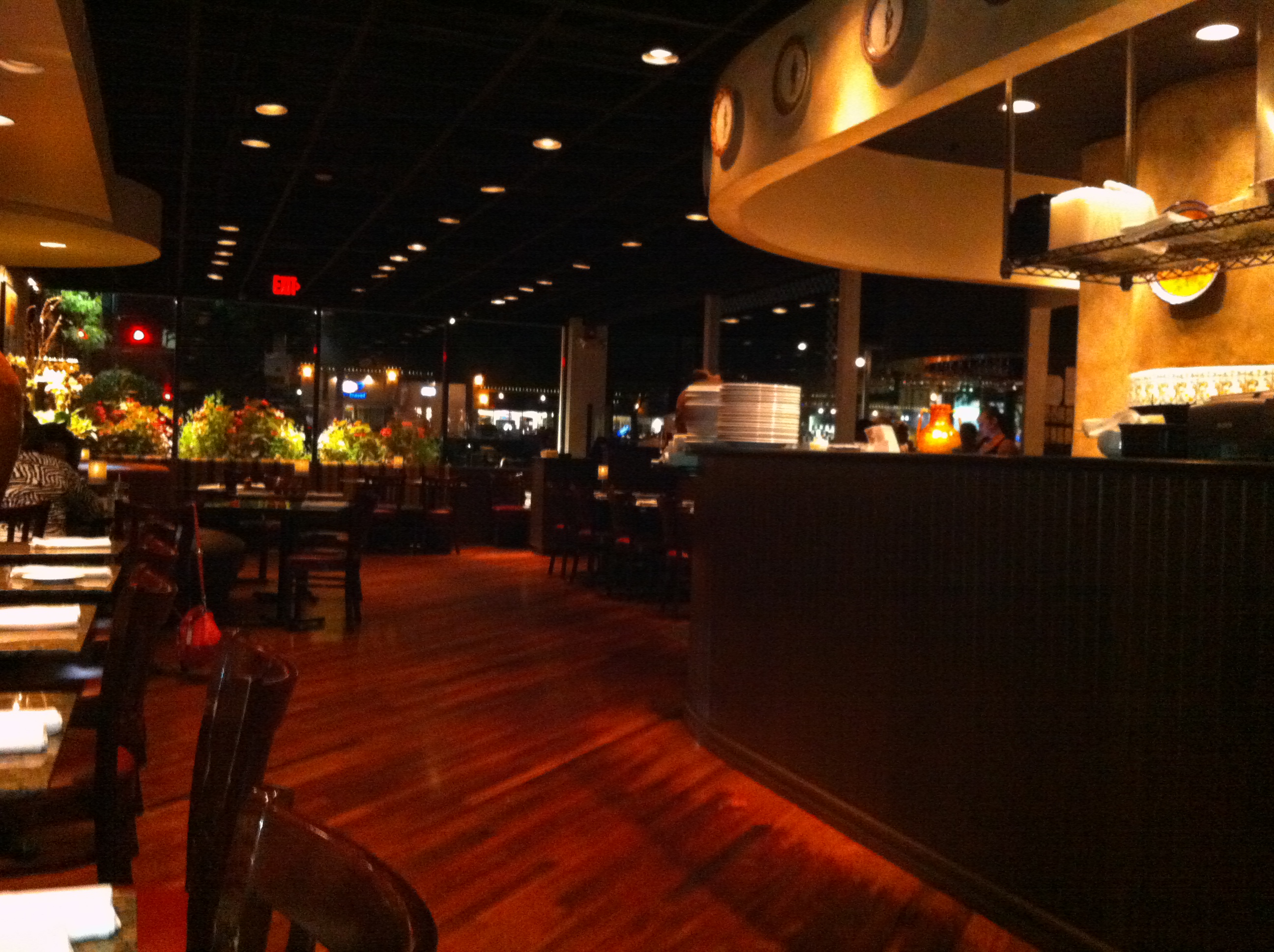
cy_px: 476
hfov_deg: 52.7
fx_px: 1286
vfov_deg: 40.6
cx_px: 637
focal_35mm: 35
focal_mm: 3.85
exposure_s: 1/15
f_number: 2.8
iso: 1000
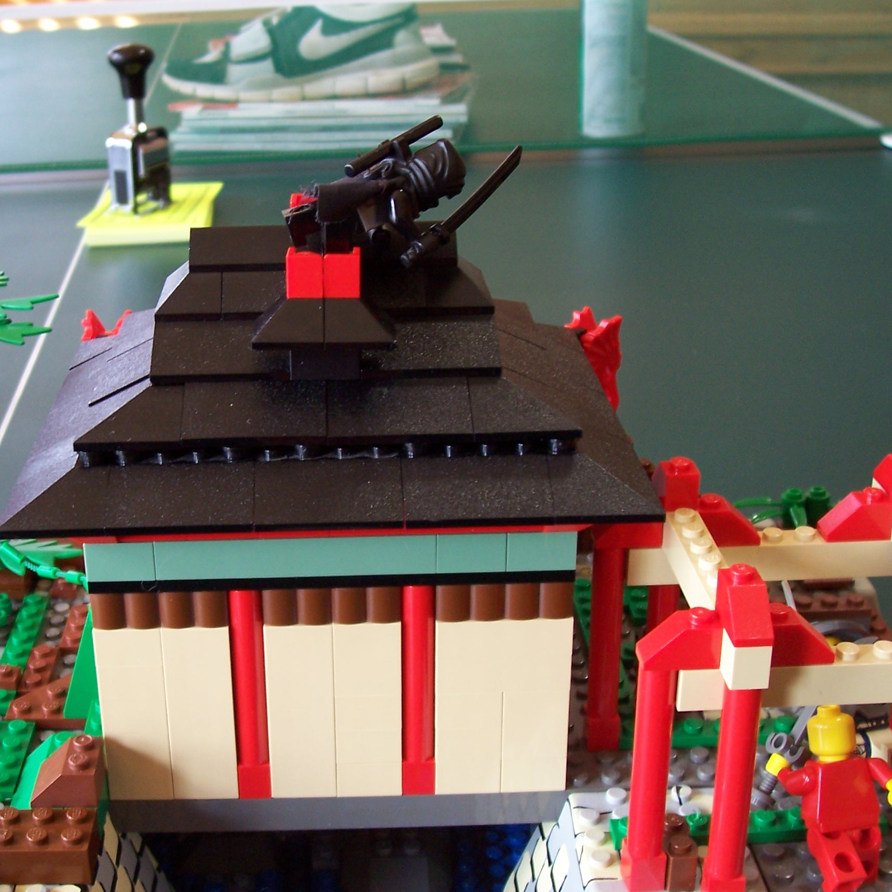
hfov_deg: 33.7
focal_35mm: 50
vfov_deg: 34.0
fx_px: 1458
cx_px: 300
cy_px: 443
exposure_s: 1/45
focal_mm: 7
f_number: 3
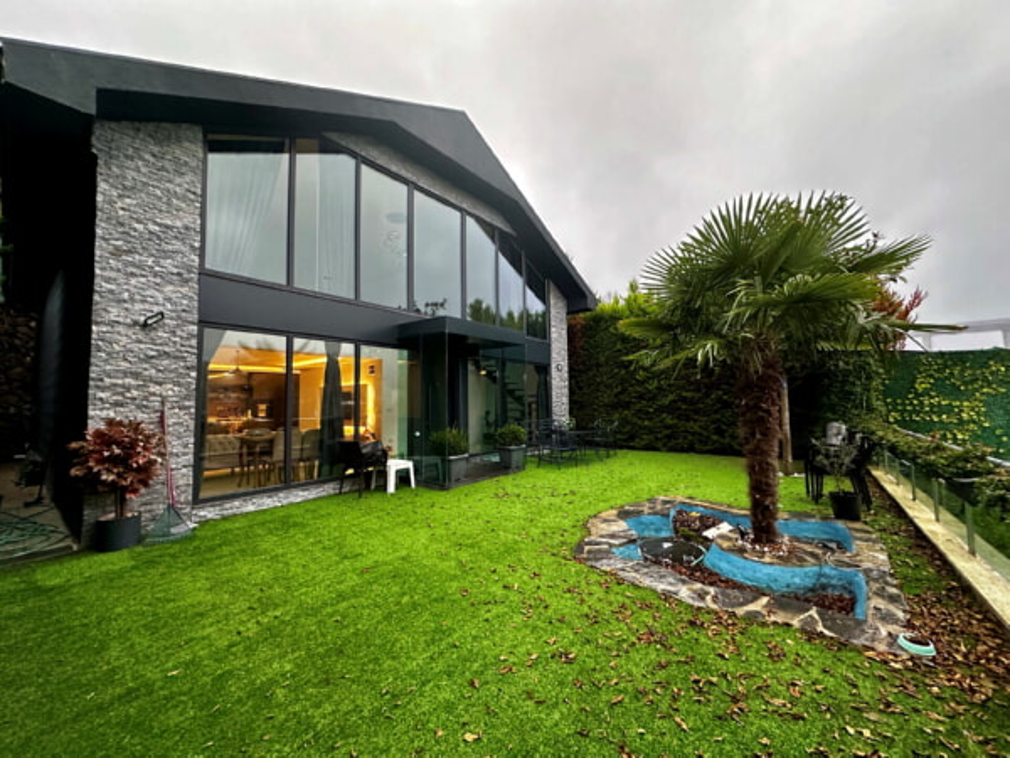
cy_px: 379
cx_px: 505
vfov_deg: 85.7
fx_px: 408
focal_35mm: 14
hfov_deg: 102.1
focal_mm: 2.22
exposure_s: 1/60
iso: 400
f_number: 2.2
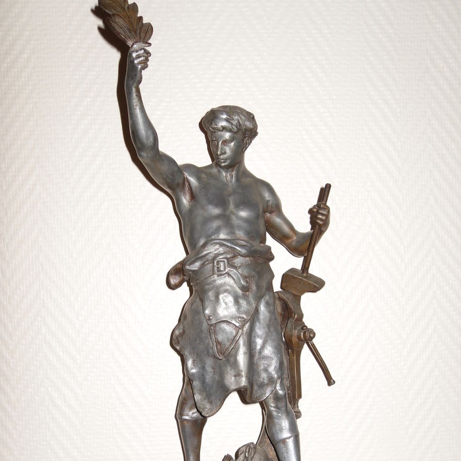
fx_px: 633
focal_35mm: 42
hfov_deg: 40.0
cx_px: 232
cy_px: 296
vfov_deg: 39.7
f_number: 3.5
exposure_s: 1/45
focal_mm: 6.3
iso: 80
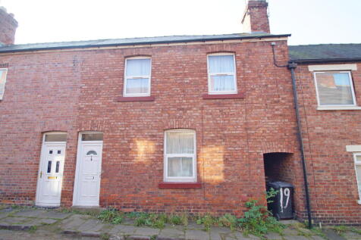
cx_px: 180
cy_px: 120
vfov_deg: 67.3
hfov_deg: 90.0
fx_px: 180
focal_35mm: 18
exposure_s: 1/125
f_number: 5.6
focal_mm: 12
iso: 100
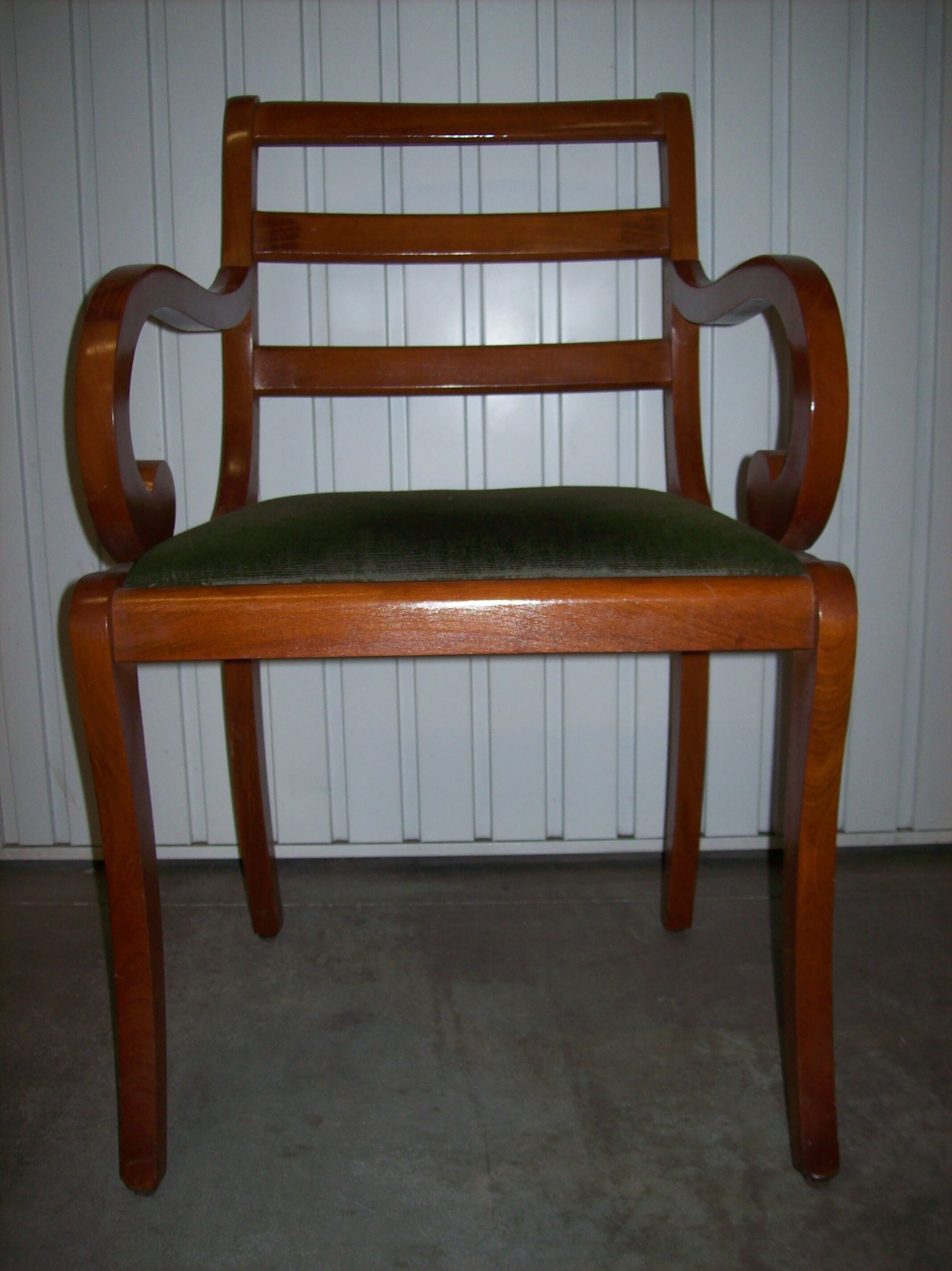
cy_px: 636
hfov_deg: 39.6
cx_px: 476
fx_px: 1321
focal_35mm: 36
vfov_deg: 51.4
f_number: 2.7
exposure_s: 1/64
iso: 80
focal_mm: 6
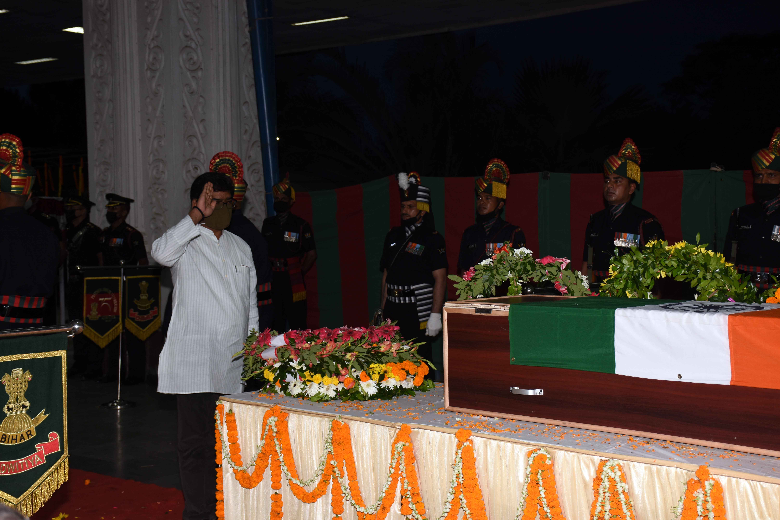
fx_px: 1137
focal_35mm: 52
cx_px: 390
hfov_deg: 37.9
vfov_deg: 25.8
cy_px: 260
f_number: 5.6
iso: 320
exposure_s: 1/60
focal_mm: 35
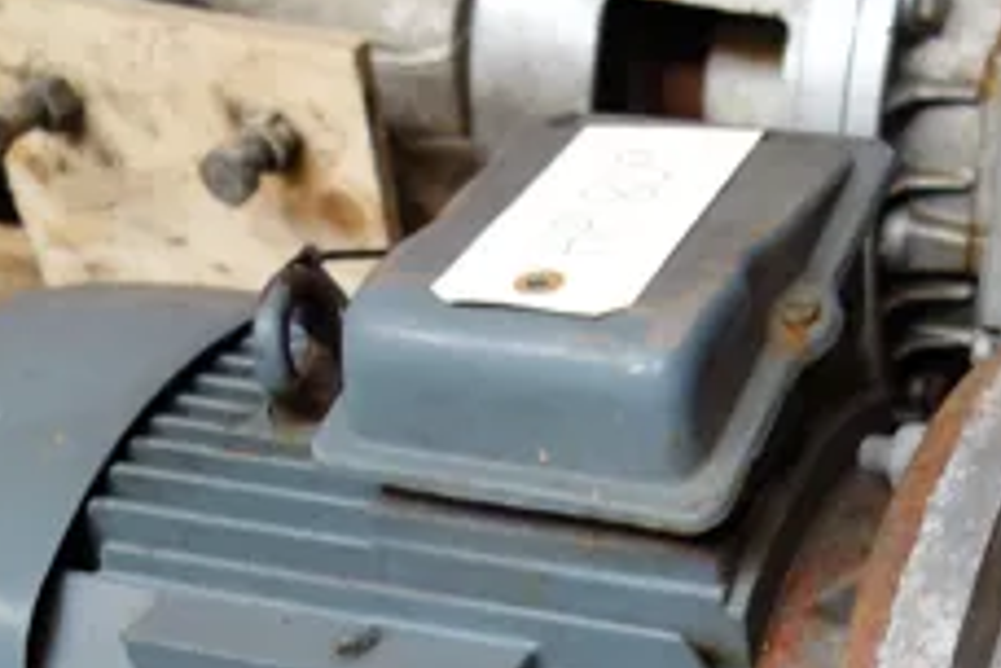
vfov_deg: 17.1
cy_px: 811
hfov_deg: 25.9
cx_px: 882
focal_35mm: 76
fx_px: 2113
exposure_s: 1/40
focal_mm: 10.4
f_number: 1.8
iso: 125
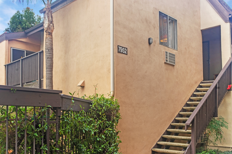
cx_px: 116
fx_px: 226
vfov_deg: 37.9
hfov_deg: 54.4
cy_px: 77
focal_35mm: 35
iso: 500
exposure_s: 1/800
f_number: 9
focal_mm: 35
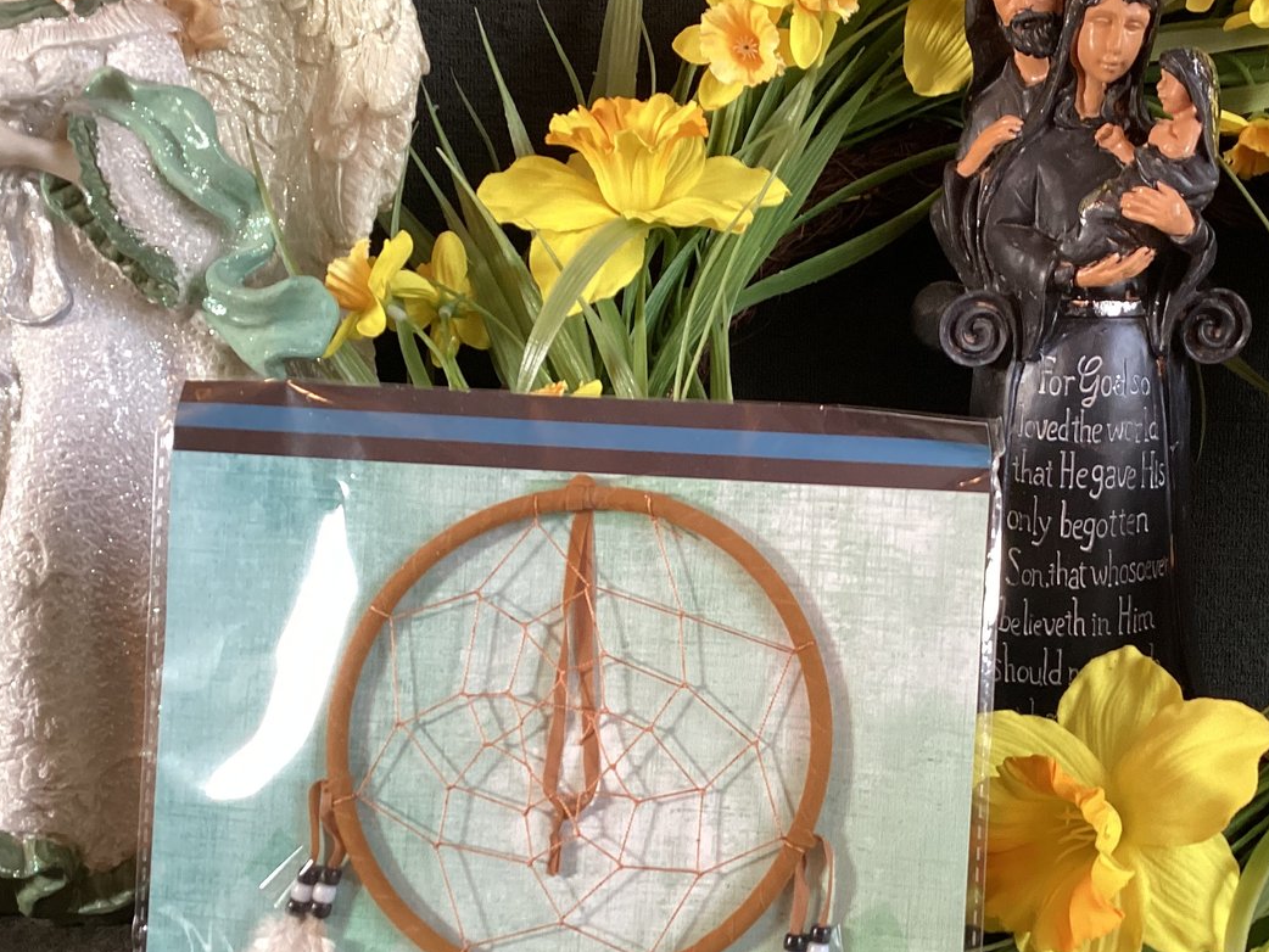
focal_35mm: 45
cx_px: 913
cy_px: 500
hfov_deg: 41.1
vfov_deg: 32.2
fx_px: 1650
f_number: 2.4
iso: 160
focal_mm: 3.3
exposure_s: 1/50
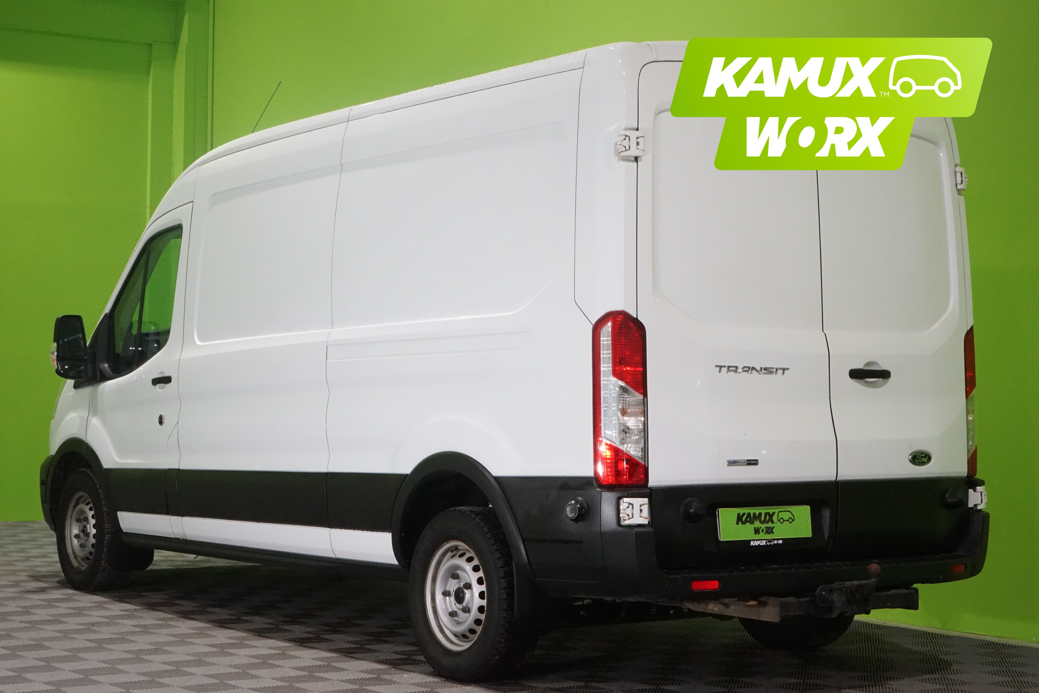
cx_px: 520
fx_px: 1847
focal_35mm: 64
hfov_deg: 31.4
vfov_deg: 21.2
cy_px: 346
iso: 6400
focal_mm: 64
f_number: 25
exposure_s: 1/25
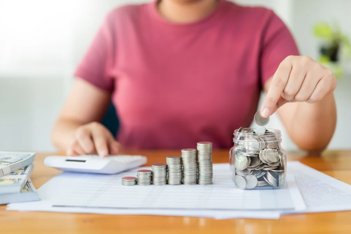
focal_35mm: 55
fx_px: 536
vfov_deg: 24.6
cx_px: 176
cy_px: 117
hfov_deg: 36.2
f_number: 2.2
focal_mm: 55
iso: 400
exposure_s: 1/250
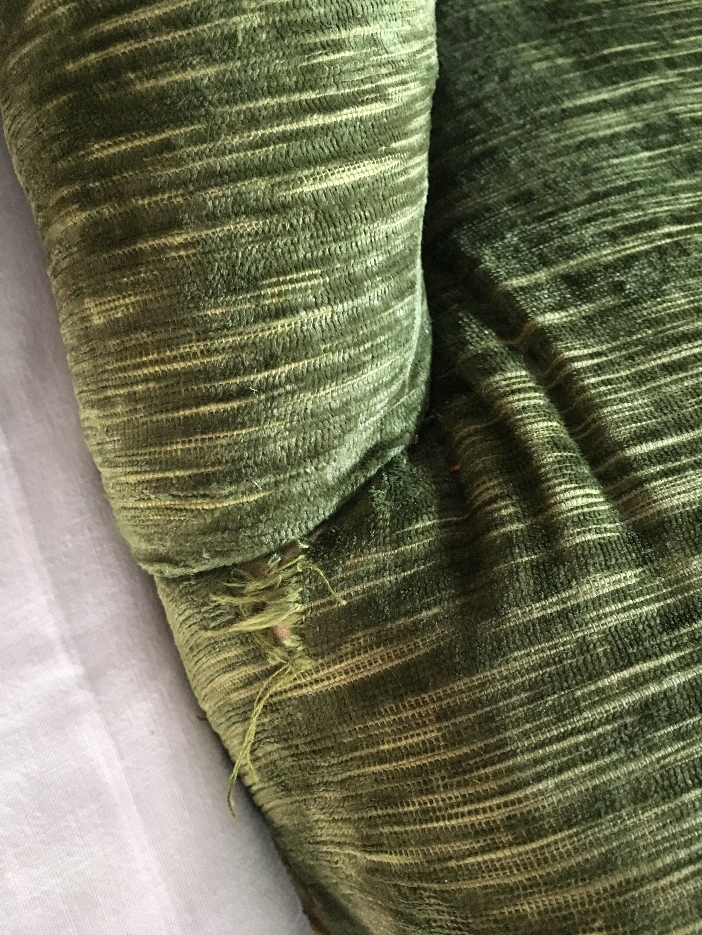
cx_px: 351
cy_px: 468
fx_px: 784
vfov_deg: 61.7
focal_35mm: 29
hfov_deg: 48.2
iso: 250
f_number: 2.2
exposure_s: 1/17
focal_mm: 4.15
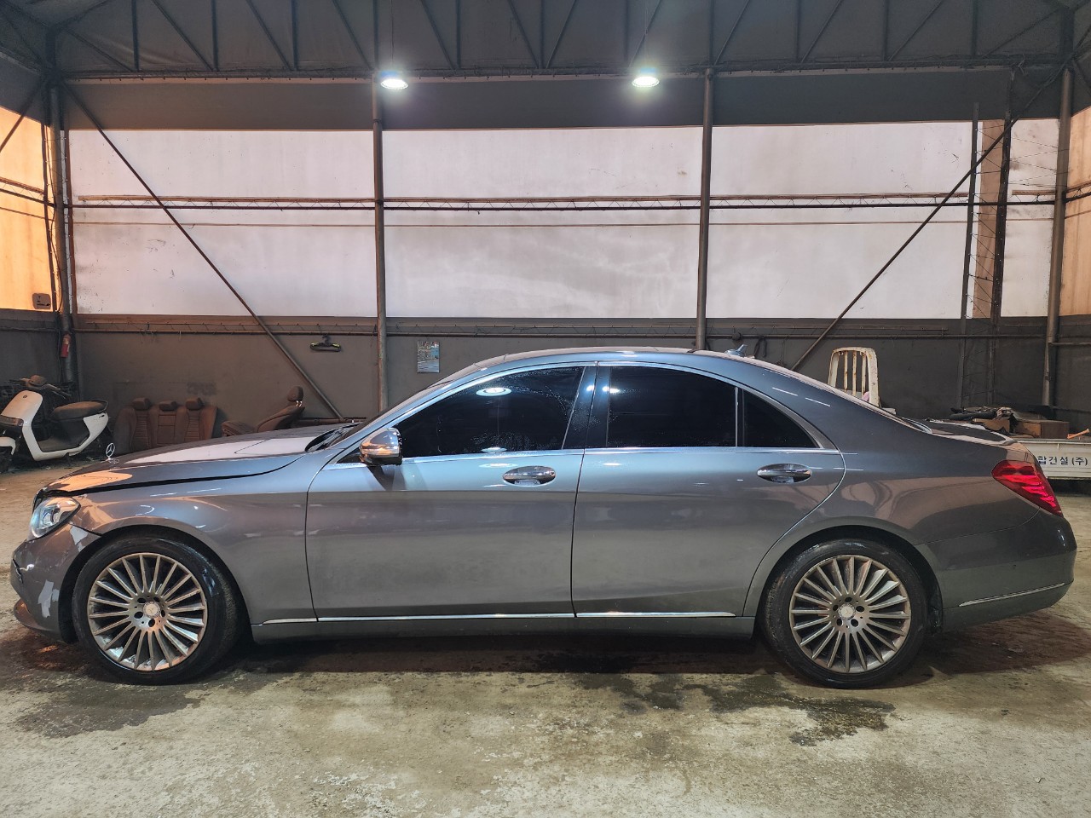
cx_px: 546
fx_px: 725
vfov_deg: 58.9
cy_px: 409
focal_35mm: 23
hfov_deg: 73.9
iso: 100
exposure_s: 1/120
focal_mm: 6.4
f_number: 1.8
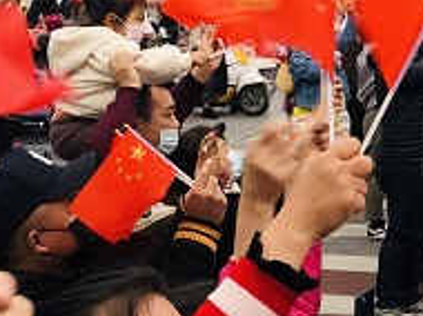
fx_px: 1440
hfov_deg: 16.1
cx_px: 490
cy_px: -65
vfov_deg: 12.2
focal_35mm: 118
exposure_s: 1/50
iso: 25
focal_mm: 3.99
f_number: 1.8
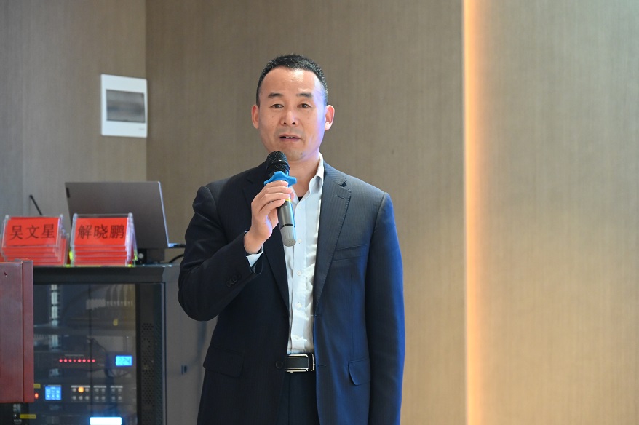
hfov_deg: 18.6
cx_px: 320
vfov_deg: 12.4
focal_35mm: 110
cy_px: 212
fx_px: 1951
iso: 7200
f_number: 6.3
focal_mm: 110
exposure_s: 1/60
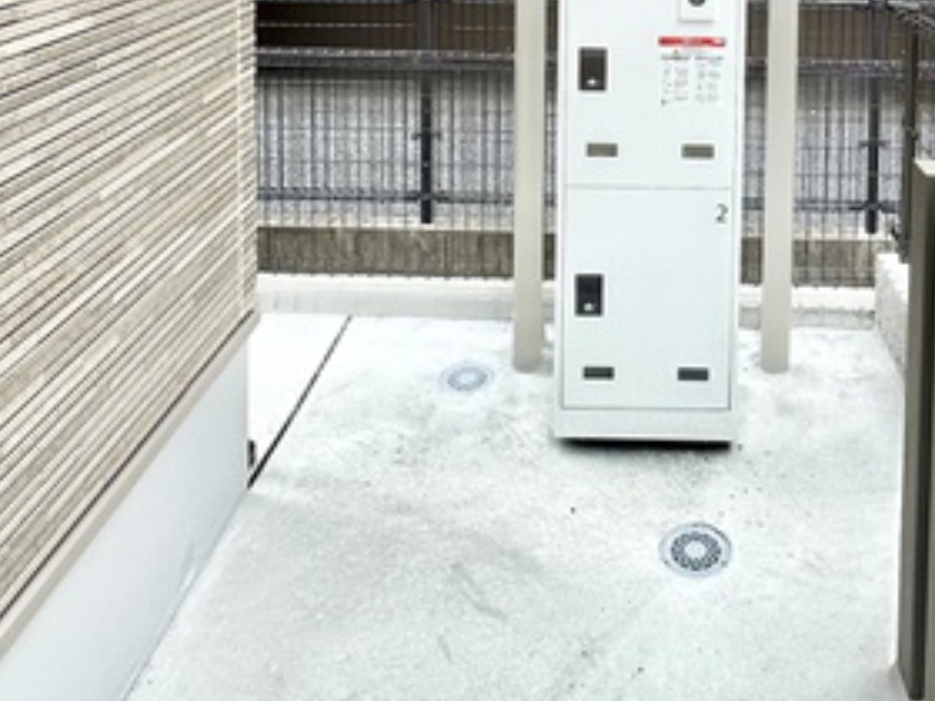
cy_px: -122
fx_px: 945
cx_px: 675
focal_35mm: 35
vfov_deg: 33.7
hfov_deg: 50.9
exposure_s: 1/194
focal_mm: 2.22
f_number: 2.2
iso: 40
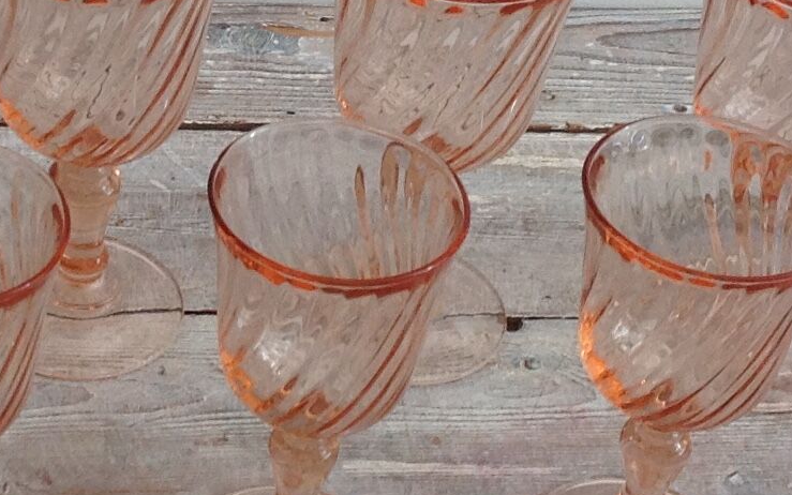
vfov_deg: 10.0
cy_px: 56
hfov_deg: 15.8
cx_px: 61
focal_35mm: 130
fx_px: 2806
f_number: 2.4
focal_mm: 4.28
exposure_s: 1/40
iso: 50
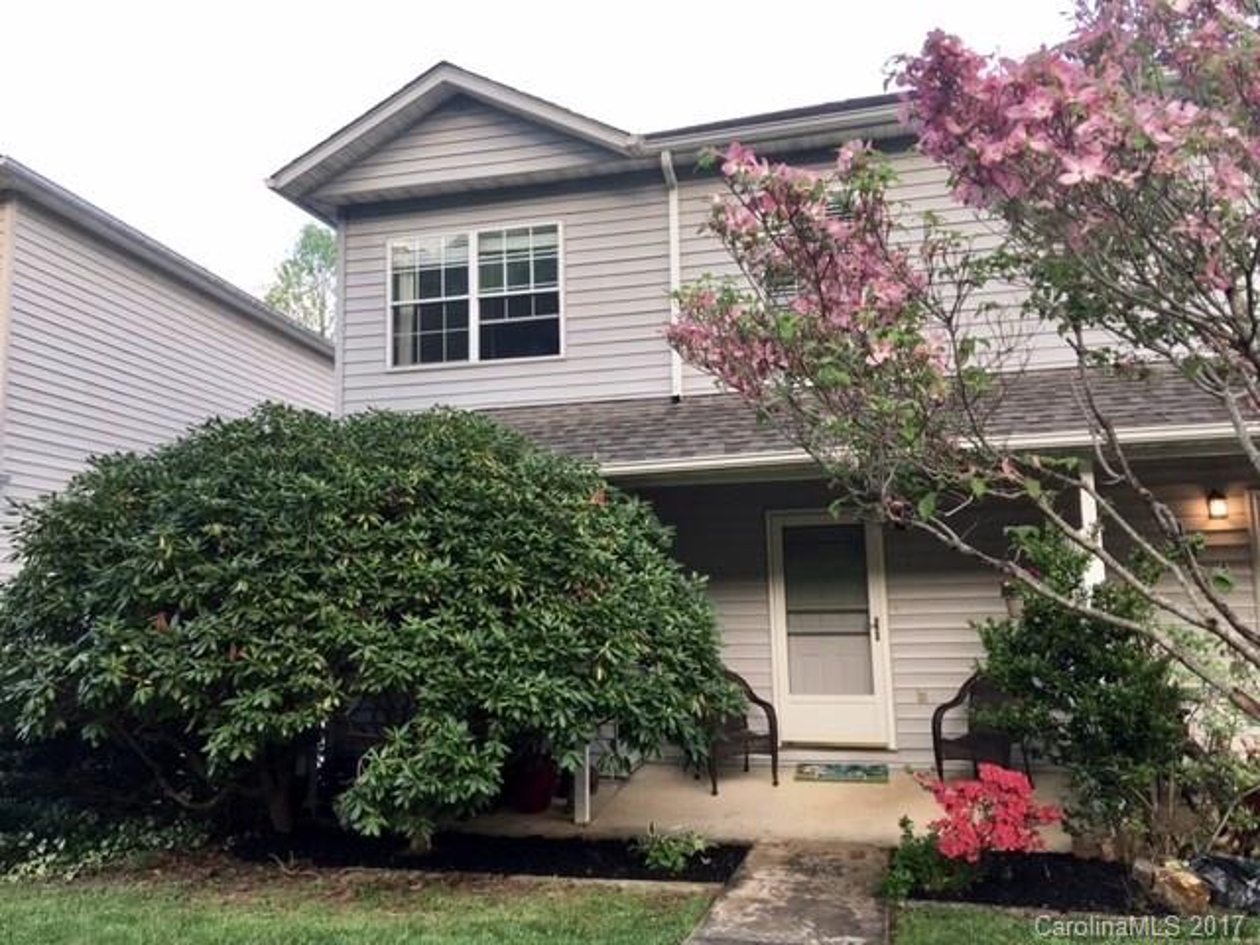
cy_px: 472
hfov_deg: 61.7
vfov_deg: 48.2
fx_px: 1056
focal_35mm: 29
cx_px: 630
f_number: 2.2
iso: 32
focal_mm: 4.15
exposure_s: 1/120
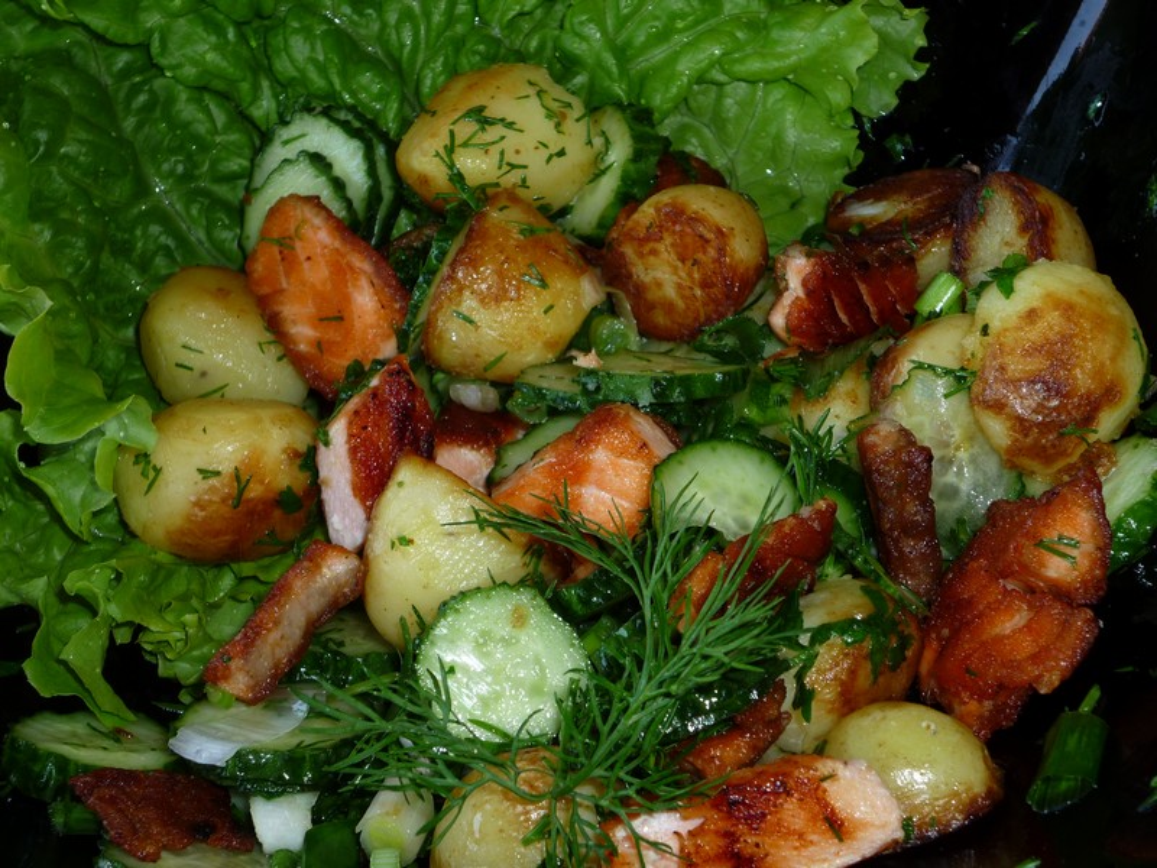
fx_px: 1805
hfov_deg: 35.5
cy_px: 434
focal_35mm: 54
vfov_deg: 27.0
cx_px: 578
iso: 100
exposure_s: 1/40
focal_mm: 9.5
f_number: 5.2
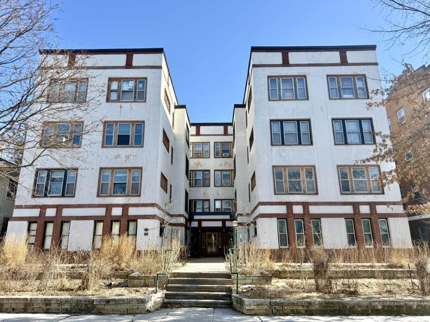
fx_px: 298
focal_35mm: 24
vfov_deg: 56.8
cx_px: 215
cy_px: 161
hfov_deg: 71.6
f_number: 1.78
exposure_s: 1/2525
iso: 80
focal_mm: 6.76
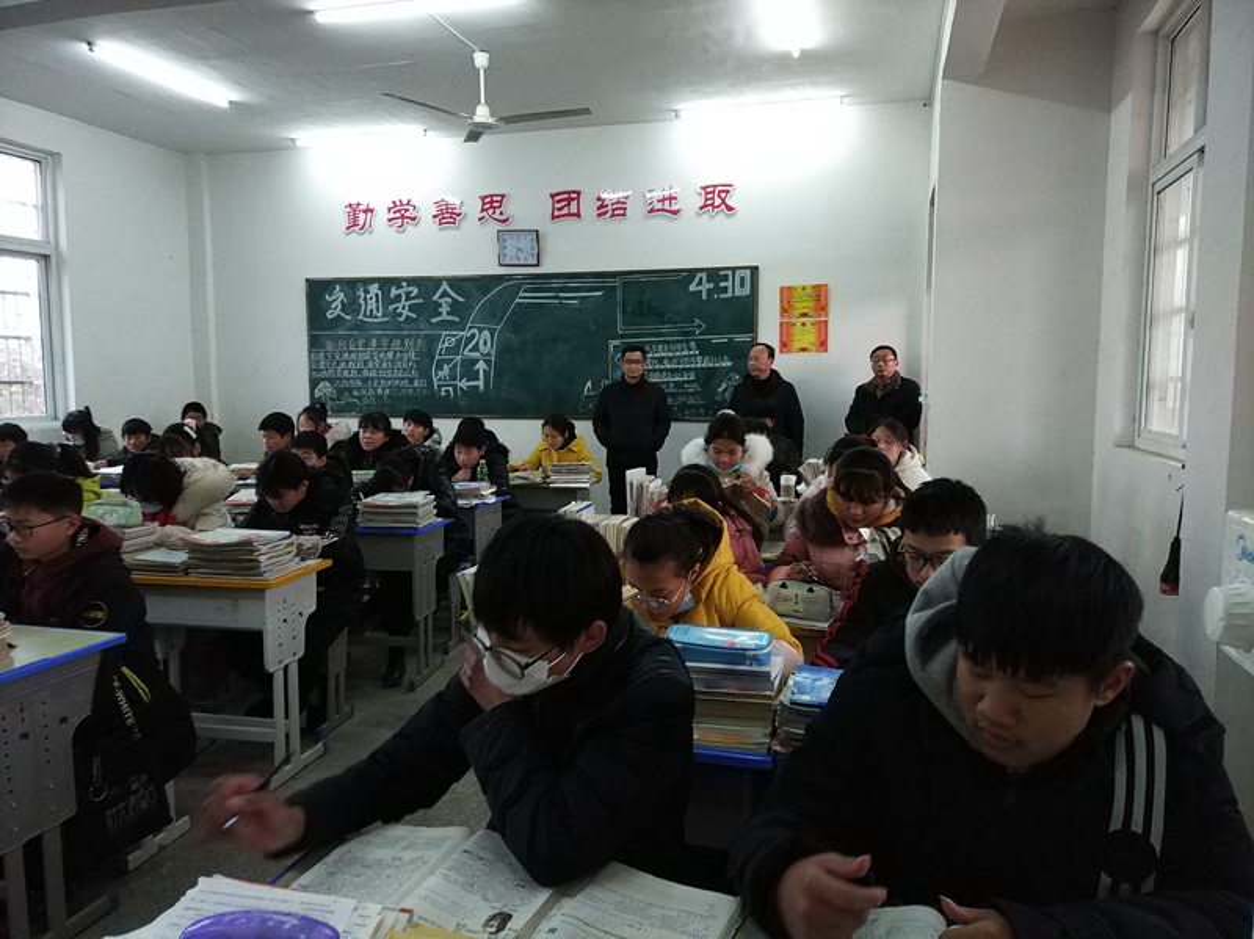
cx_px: 627
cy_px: 470
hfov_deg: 74.0
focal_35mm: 23
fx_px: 833
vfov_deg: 58.8
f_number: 2
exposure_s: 1/50
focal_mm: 4.06
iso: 800
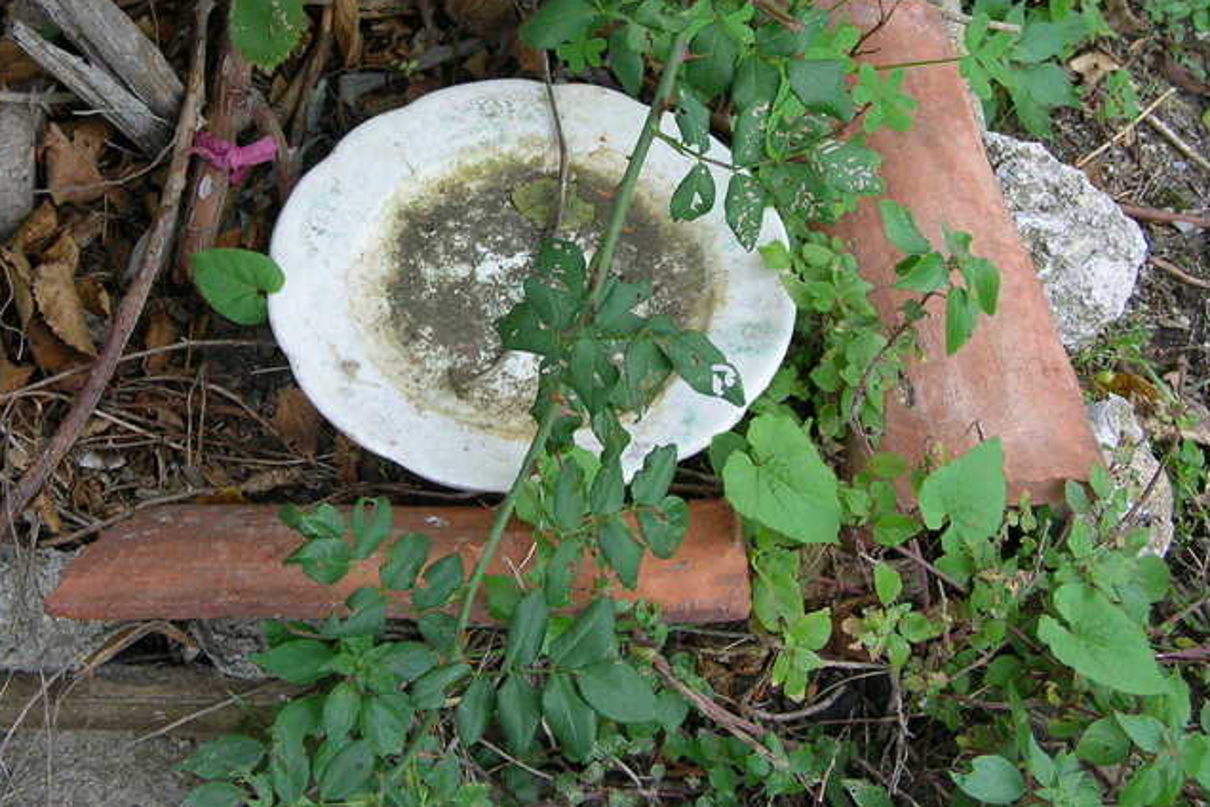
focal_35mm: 68
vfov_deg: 19.9
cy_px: 261
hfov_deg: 29.6
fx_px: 2285
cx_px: 500
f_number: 3
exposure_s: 1/49.2
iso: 50
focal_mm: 8.7
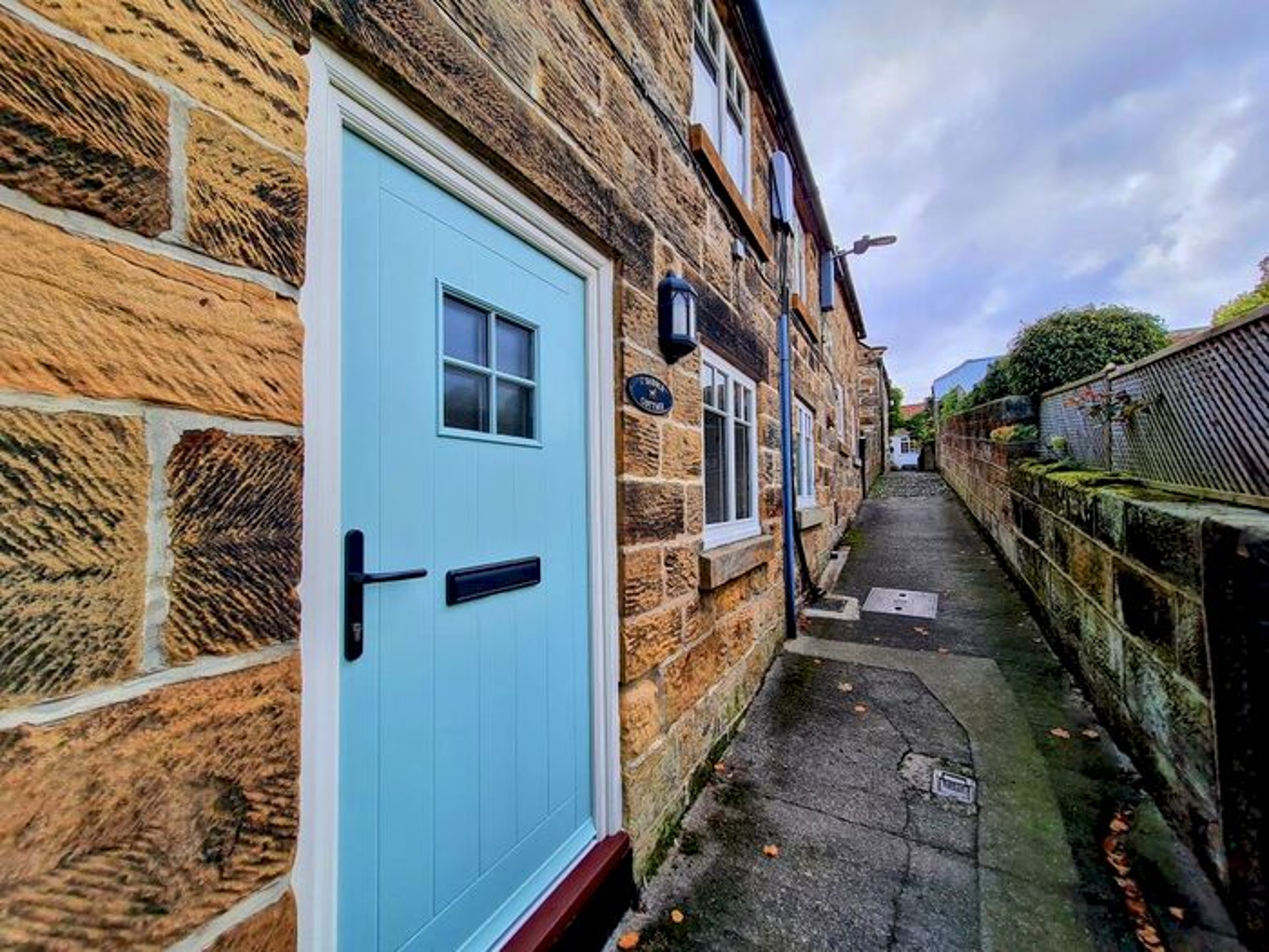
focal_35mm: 13
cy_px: 476
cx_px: 634
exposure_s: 1/398
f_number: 2.2
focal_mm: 1.74
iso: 50
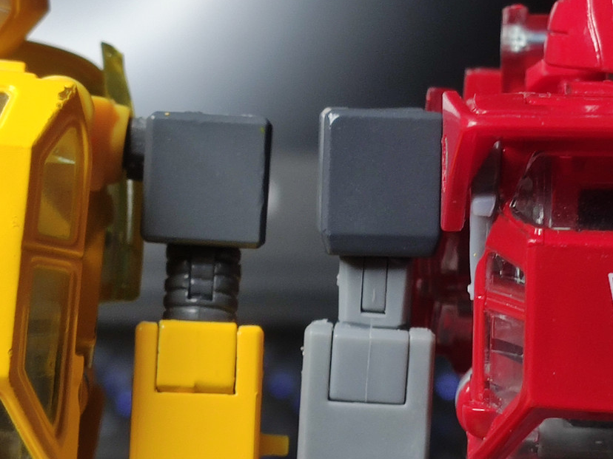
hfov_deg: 18.4
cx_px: 271
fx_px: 1895
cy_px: 245
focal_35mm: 107
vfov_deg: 13.8
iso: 322
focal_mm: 4.77
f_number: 1.75
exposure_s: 1/33
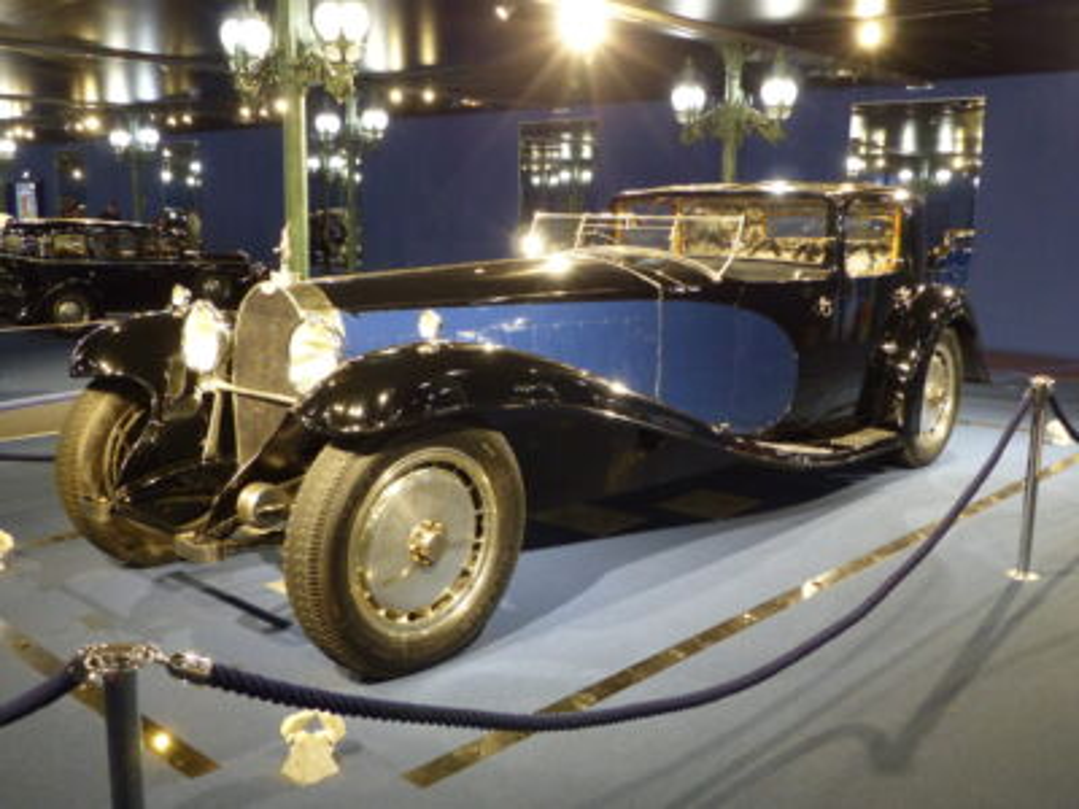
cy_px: 404
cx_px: 540
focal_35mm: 34
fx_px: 1060
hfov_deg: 54.0
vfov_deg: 41.8
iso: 400
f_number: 2.8
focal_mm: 5.9
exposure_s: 1/13
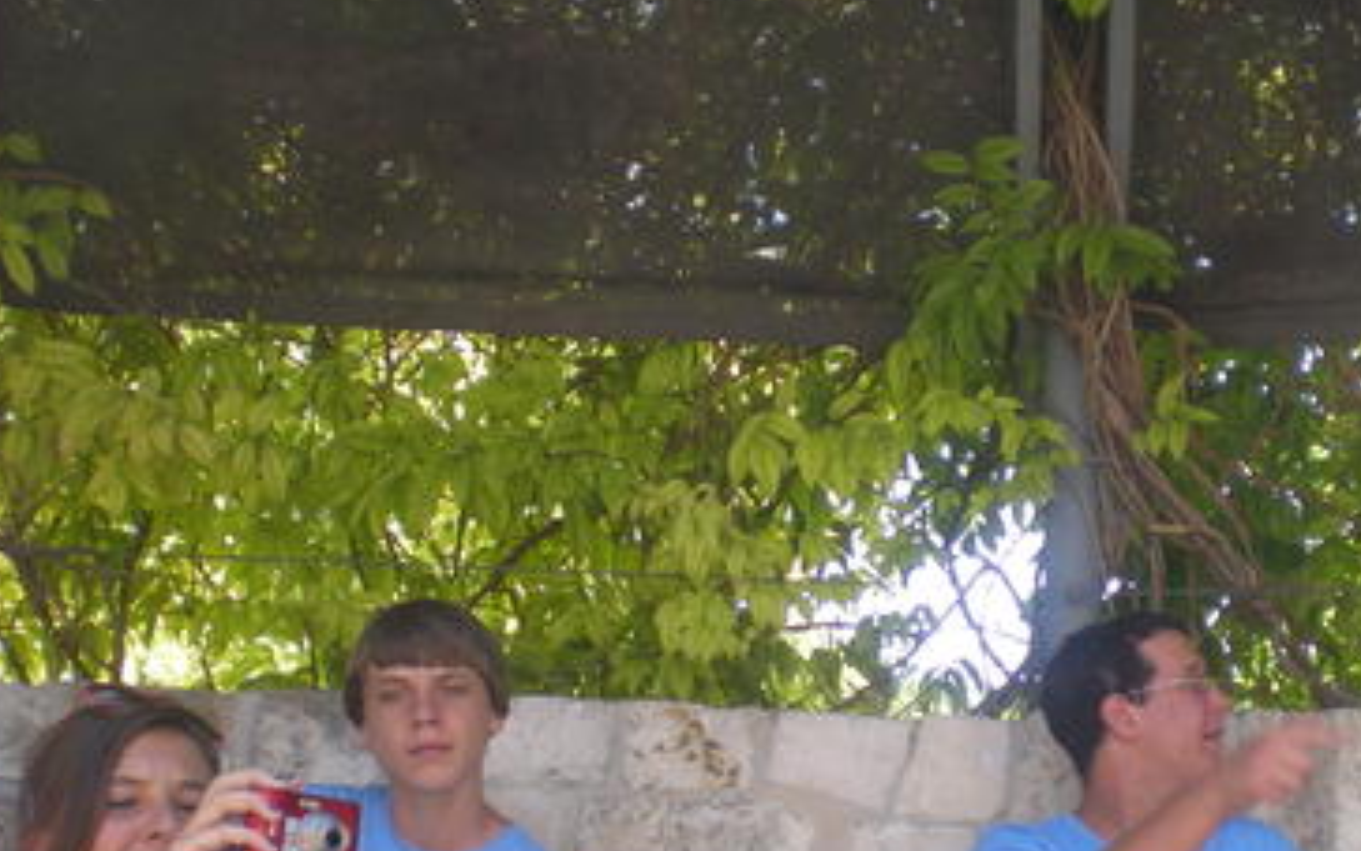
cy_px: 750
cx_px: 964
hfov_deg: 28.7
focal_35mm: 71
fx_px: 2634
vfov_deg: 18.1
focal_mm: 6.3
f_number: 3.1
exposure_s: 1/122
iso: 64
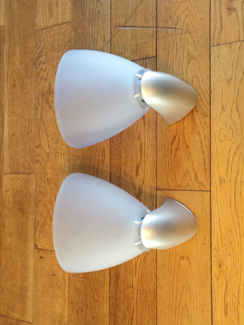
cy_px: 162
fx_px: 301
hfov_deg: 44.2
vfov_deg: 56.8
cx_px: 122
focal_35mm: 32
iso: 200
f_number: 3.2
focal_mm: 5.8
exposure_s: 1/18
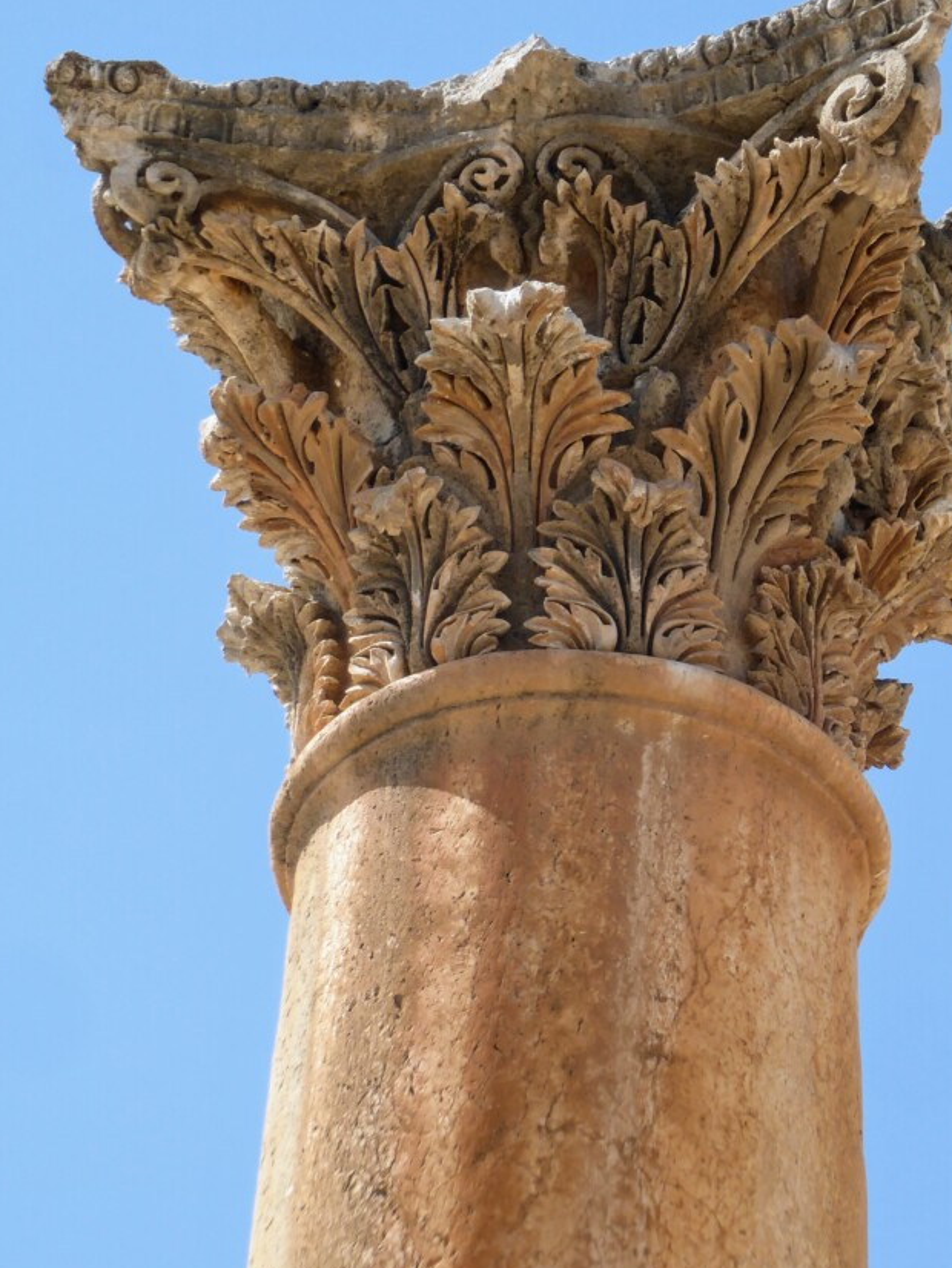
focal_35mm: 257
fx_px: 9419
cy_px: 712
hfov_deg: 5.8
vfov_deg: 7.7
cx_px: 626
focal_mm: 28.7
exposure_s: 1/250
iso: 80
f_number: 5.5
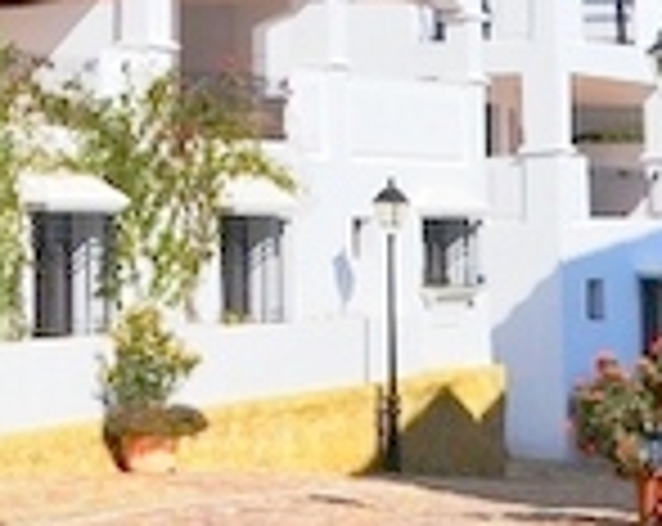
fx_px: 1623
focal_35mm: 83
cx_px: 54
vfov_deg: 17.9
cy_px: -13
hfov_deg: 22.4
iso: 100
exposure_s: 1/400
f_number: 10
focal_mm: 18
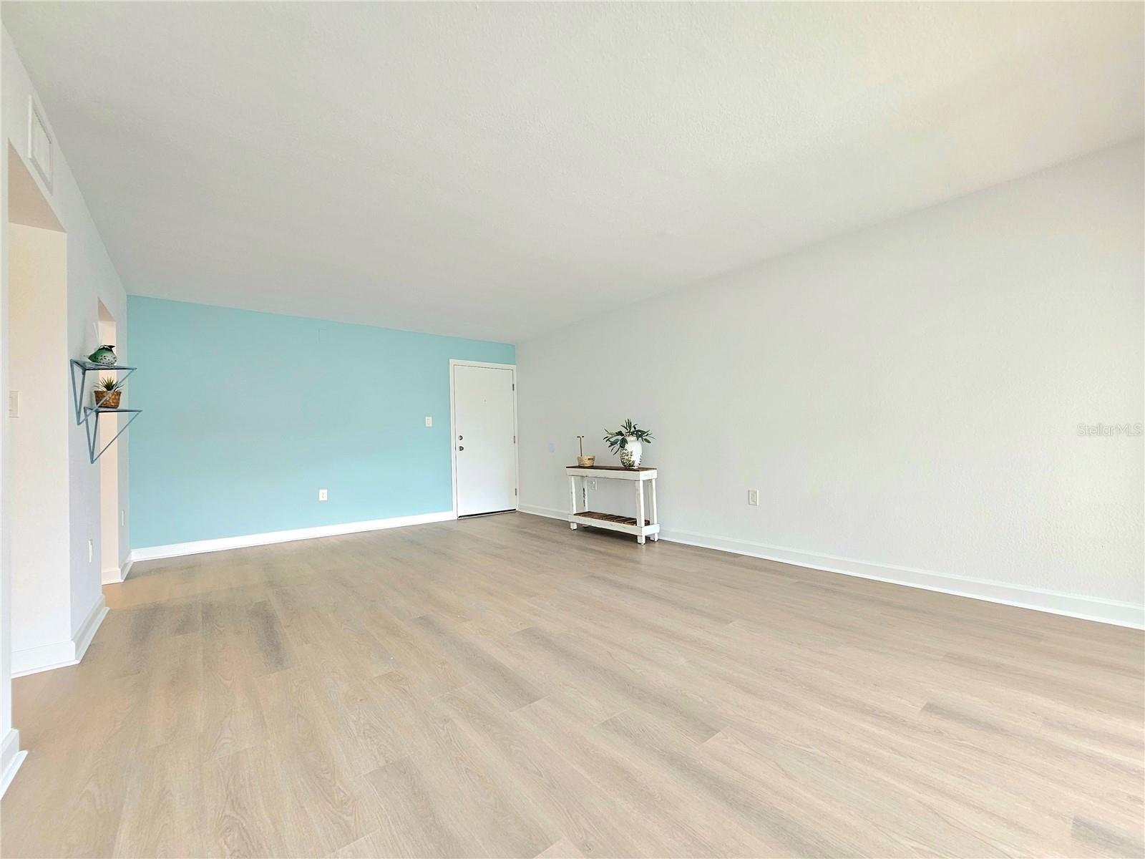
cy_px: 430
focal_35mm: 13
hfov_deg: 106.2
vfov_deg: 89.9
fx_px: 430
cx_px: 572
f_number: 2.2
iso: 160
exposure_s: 1/77.5
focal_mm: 2.2
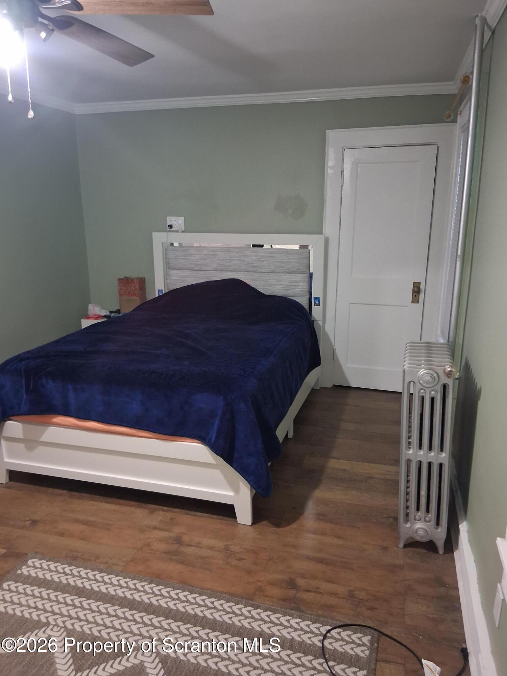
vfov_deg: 67.3
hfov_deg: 53.1
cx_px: 254
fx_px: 508
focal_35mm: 26
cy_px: 338
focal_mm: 3.98
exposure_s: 1/24
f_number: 1.8
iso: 500
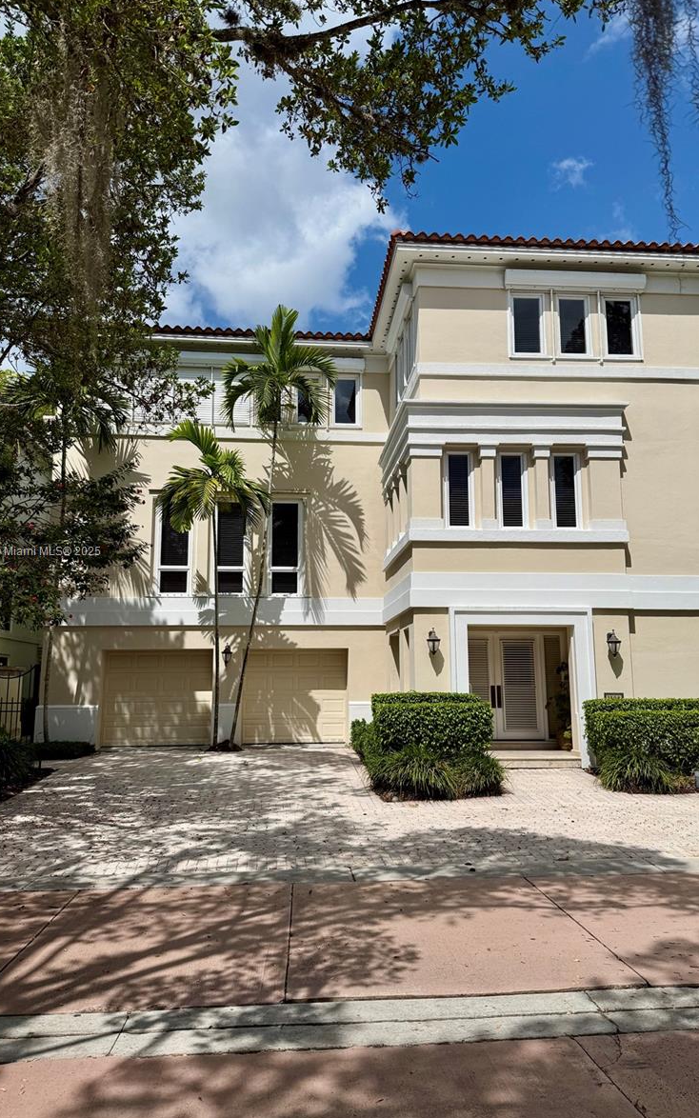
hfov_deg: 47.6
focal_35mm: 26
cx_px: 355
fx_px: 792
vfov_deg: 70.4
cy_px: 552
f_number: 1.78
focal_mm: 6.76
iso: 80
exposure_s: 1/11905
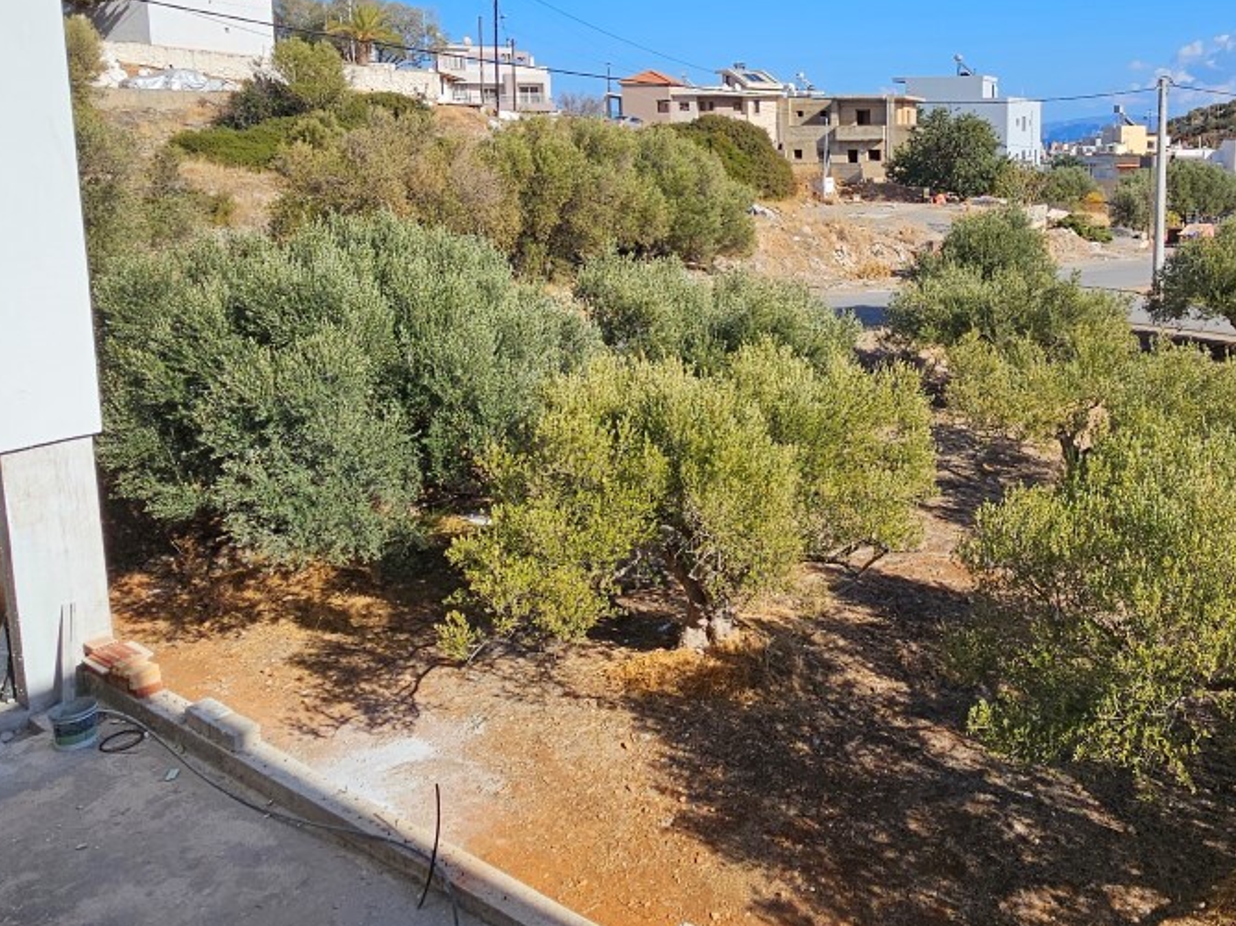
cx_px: 918
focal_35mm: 28
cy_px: 279
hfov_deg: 60.2
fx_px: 999
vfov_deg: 48.5
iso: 50
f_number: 2.2
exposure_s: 1/3336
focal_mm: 2.2
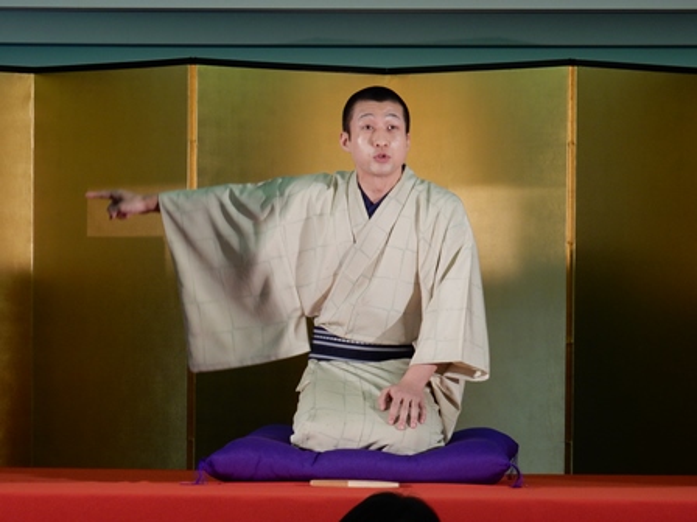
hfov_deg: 10.2
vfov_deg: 7.7
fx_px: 3886
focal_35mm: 193
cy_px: 261
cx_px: 348
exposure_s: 1/30
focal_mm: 34.5
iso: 220
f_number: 6.3
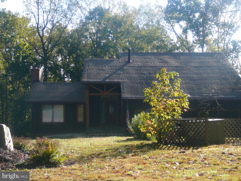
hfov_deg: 25.3
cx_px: 120
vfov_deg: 19.1
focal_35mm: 77
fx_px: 536
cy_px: 90
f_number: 3.7
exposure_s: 1/200
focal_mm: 11.5
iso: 80
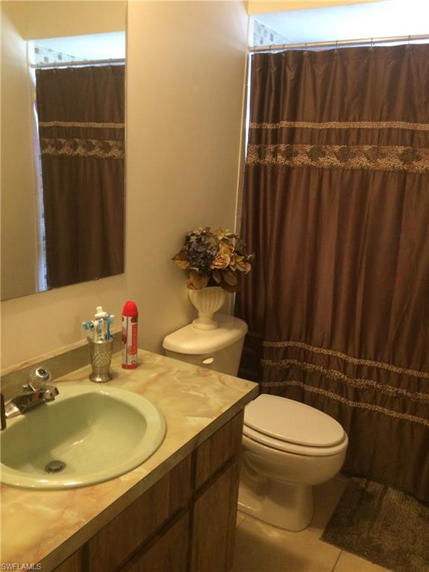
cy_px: 286
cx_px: 214
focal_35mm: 29
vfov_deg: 61.7
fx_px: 479
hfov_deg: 48.2
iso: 250
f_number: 2.2
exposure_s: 1/30
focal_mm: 4.15
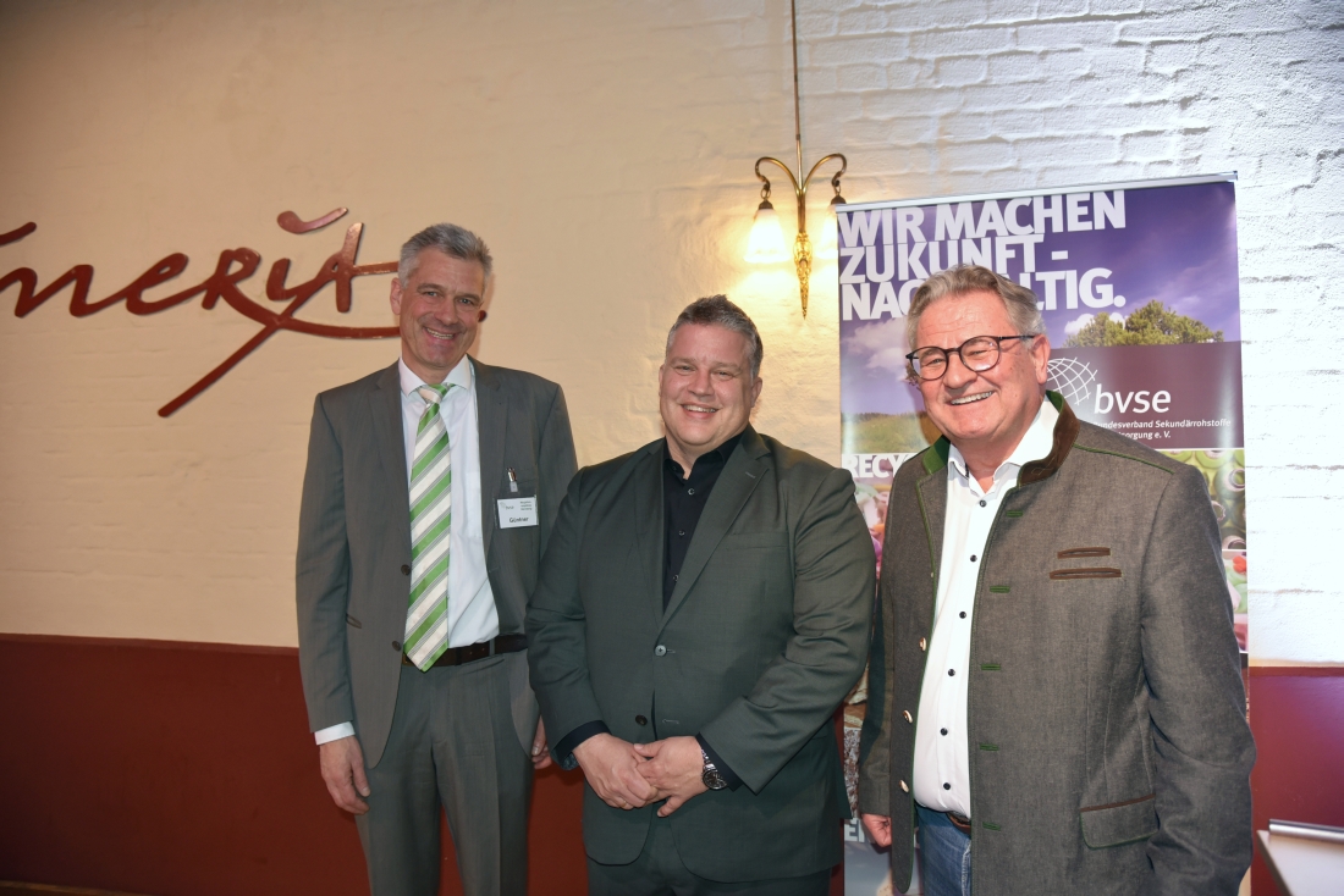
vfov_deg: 53.2
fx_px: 896
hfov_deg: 73.7
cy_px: 448
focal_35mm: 24
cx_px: 672
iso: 1100
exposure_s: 1/60
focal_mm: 24
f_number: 4
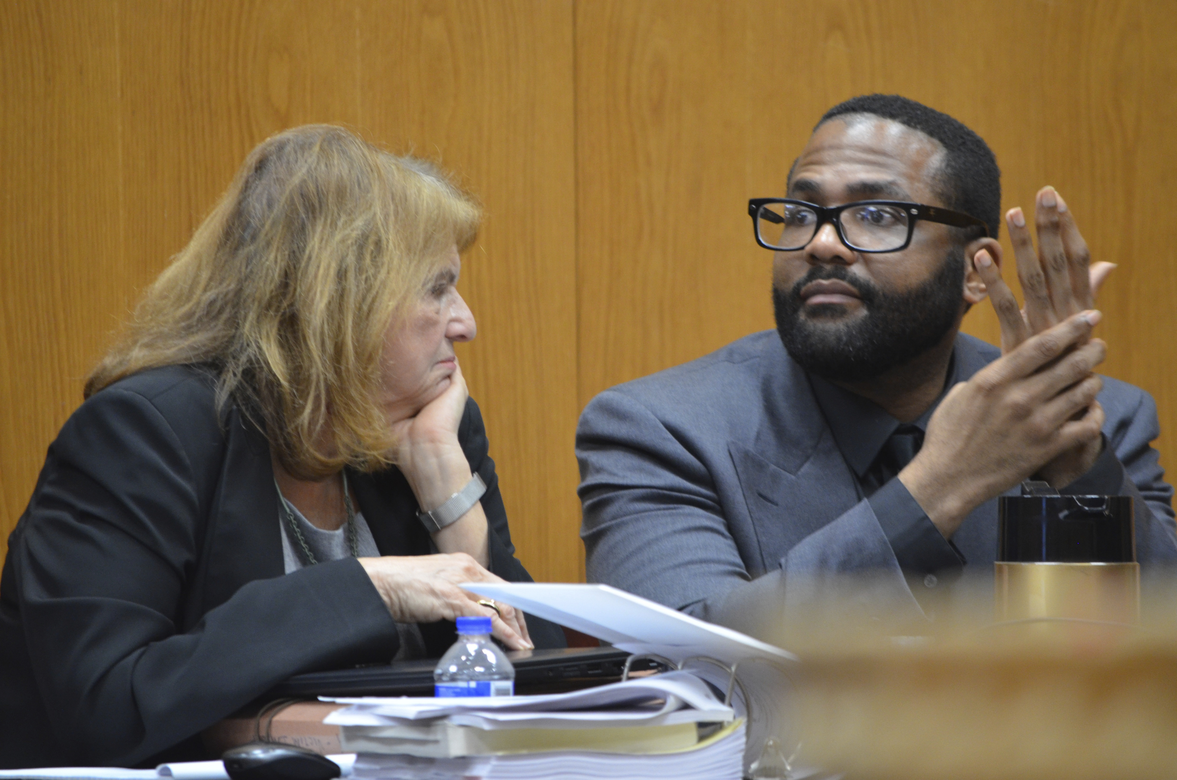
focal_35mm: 360
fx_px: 11746
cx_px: 588
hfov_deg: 5.7
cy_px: 390
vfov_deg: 3.8
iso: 1600
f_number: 5.3
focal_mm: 240
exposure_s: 1/50
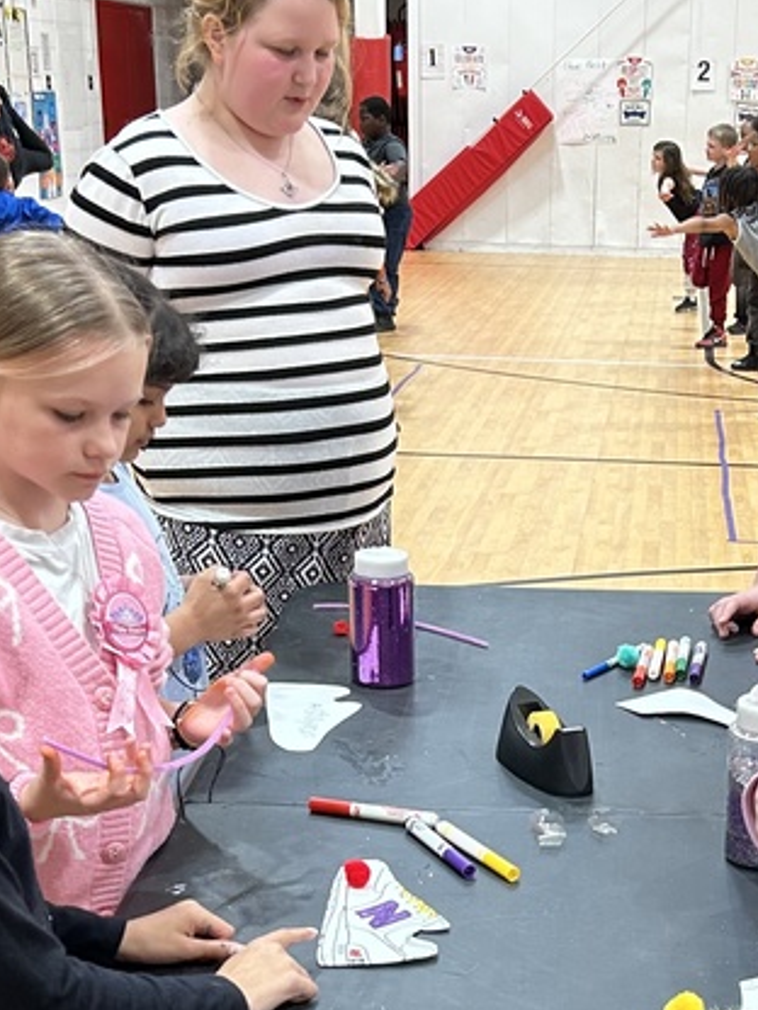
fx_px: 1869
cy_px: 840
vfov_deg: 29.4
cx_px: 593
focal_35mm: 64
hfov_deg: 22.7
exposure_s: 1/120
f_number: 1.5
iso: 125
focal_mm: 5.7
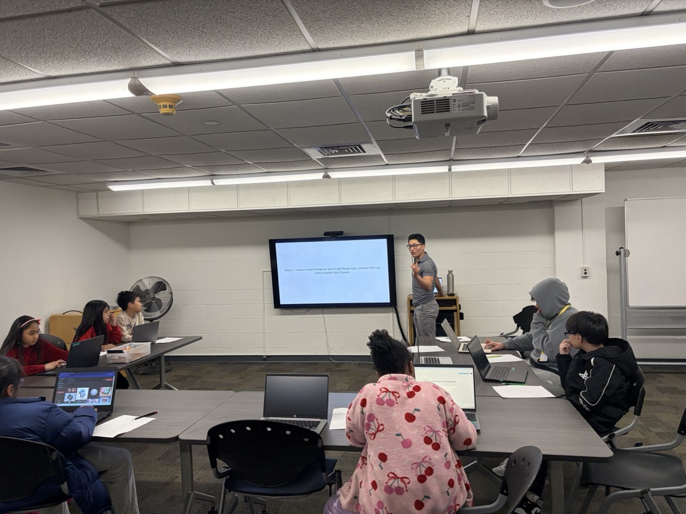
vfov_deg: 53.1
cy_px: 257
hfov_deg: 67.3
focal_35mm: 26
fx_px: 515
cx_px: 343
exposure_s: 1/120
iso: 125
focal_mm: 5.96
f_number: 1.6
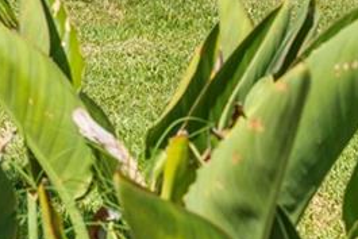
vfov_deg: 9.8
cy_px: -147
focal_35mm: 135
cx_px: 38
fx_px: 1343
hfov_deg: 15.0
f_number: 8
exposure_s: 1/500
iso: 400
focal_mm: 35
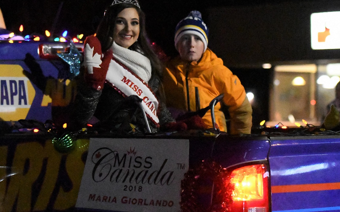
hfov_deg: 18.4
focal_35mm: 113
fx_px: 1047
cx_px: 163
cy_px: 99
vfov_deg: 11.6
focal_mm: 70
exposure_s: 1/800
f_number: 2.8
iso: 51200
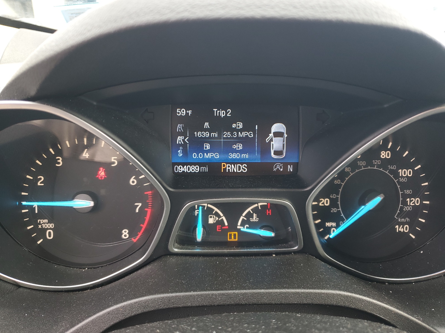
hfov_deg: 67.3
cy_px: 166
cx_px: 222
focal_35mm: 26
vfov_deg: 53.1
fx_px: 334
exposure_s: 1/60.2
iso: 50
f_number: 1.5
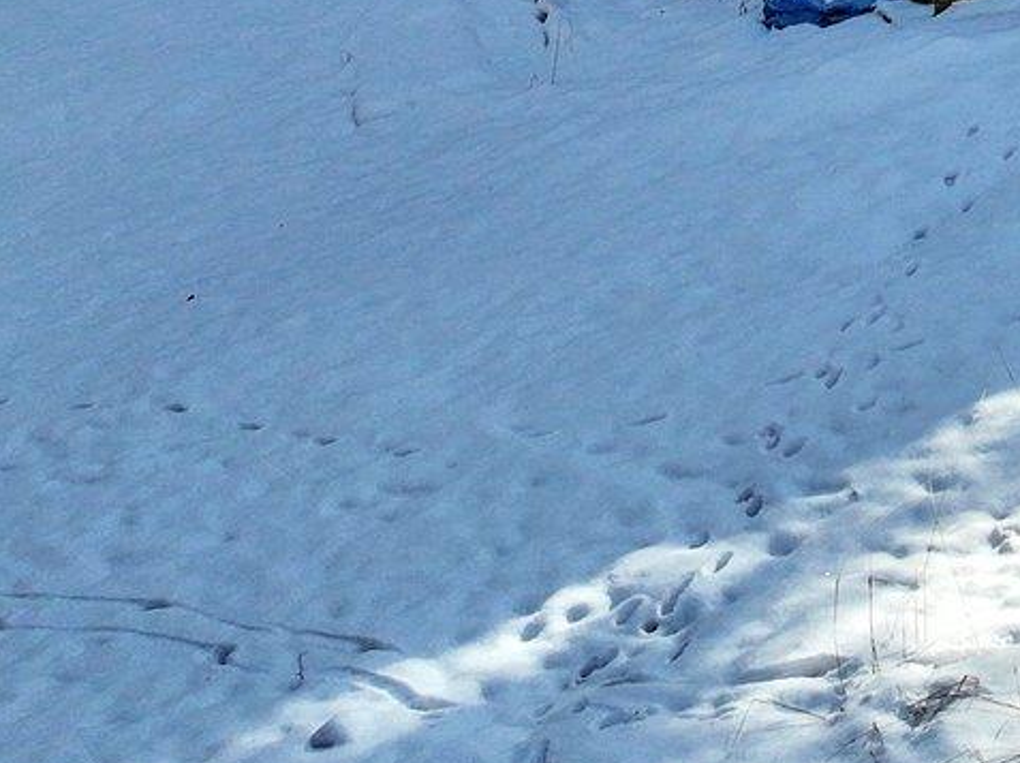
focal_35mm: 103
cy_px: -648
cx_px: 1435
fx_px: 3033
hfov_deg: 17.5
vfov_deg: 12.9
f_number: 2.8
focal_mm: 12.29
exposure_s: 1/2000
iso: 210
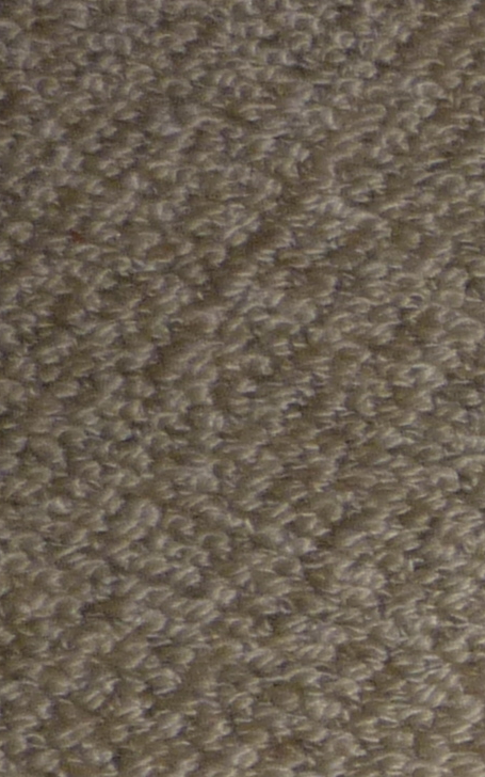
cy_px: 1289
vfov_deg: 9.6
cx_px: 1700
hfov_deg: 5.7
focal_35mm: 209
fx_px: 4420
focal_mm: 7.2
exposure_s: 1/30
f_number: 3
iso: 100
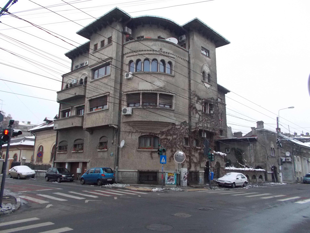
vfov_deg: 53.1
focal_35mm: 26
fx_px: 233
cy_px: 116
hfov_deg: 67.3
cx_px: 155
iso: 400
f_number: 3.2
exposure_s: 1/250
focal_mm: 4.6
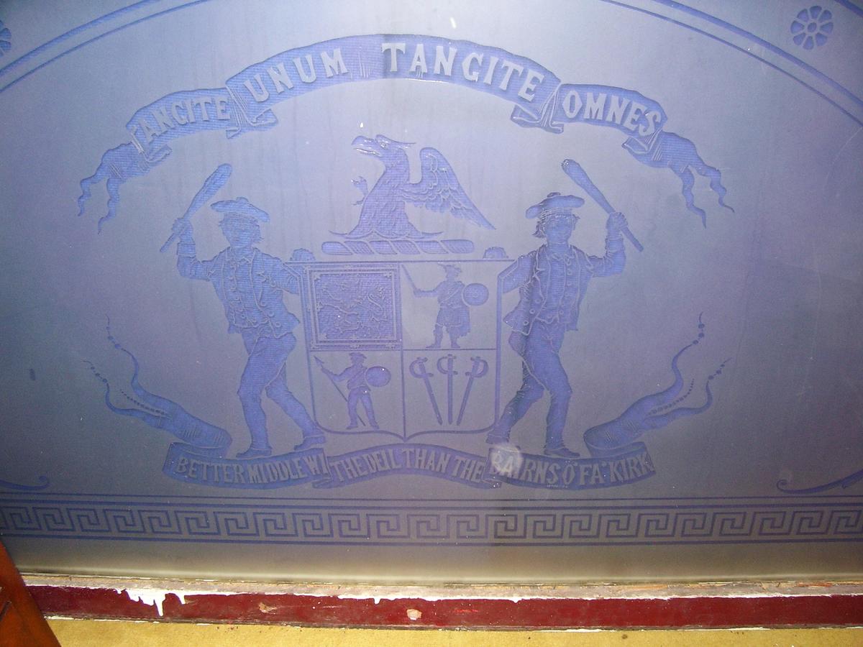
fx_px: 848
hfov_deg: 54.0
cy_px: 324
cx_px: 432
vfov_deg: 41.8
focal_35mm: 34
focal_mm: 5.6
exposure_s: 1/60
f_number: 2.7
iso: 125
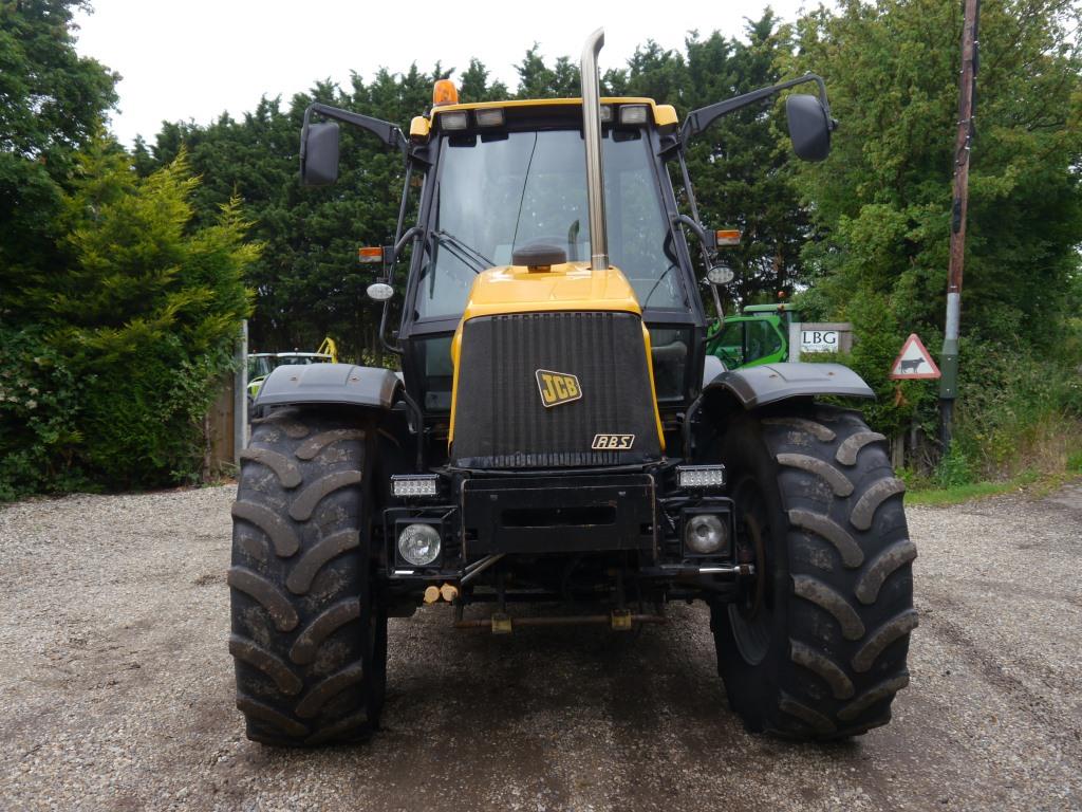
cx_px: 541
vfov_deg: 44.2
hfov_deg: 56.8
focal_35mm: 32
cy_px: 406
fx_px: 1000
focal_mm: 16
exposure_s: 1/200
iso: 160
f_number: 5
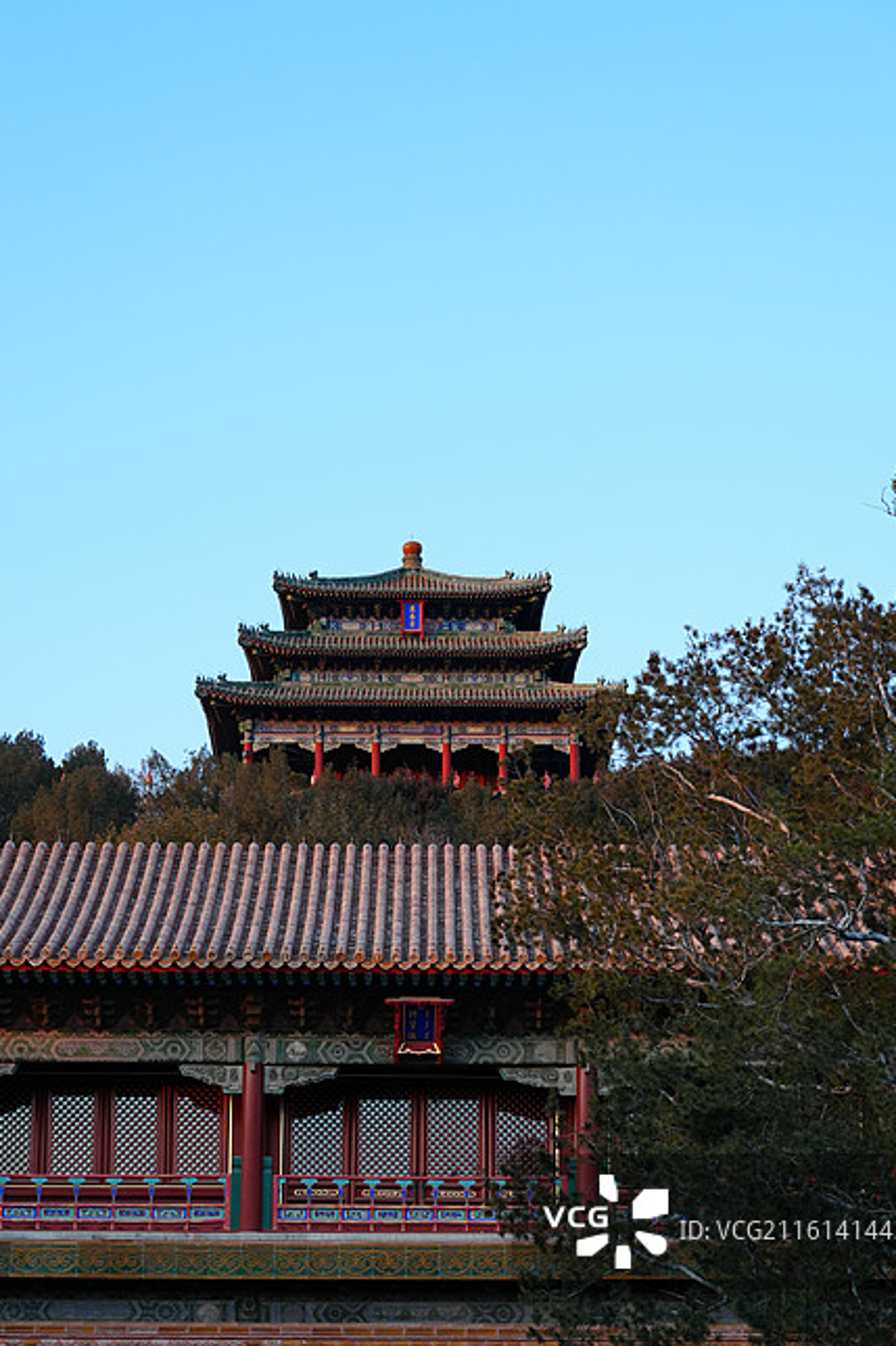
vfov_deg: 23.3
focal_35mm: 87
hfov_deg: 15.7
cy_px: 830
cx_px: 421
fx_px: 3249
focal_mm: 70
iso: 1000
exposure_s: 1/200
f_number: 7.1
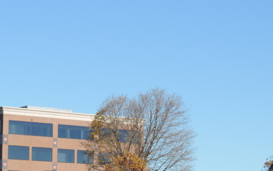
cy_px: 154
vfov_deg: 8.7
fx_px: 1116
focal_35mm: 150
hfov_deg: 13.9
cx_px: 107
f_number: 4.1
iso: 80
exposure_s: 1/500
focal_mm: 16
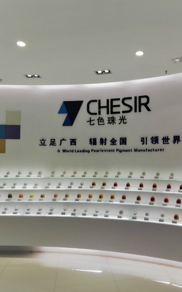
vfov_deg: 77.2
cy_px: 147
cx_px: 137
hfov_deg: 50.7
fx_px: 183
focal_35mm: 23
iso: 80
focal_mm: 2.26
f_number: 2.2
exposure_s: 1/100
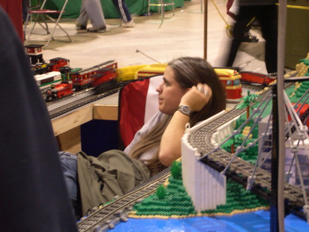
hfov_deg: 17.3
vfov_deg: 13.0
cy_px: 116
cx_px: 154
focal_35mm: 114
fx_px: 1018
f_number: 4.9
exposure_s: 1/6.9
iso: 400
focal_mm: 24
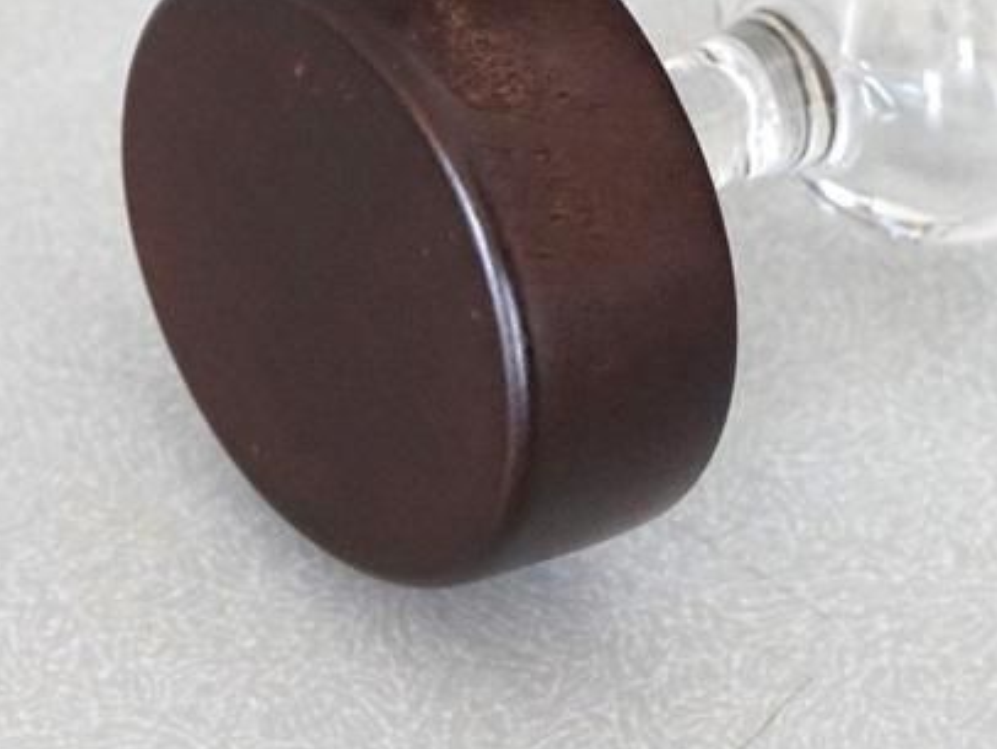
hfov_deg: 16.9
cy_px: 210
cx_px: 604
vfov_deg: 12.8
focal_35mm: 116
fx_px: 3343
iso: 4000
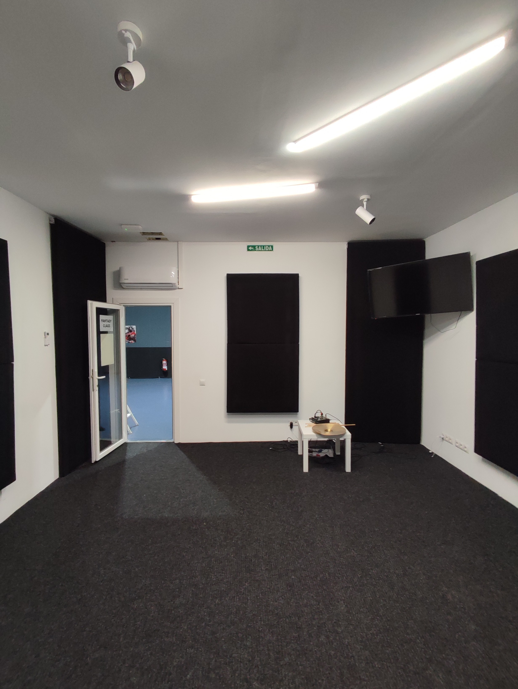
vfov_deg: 94.5
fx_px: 319
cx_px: 259
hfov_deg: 78.2
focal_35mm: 16
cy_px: 344
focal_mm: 1.65
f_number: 2.2
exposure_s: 1/50
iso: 320
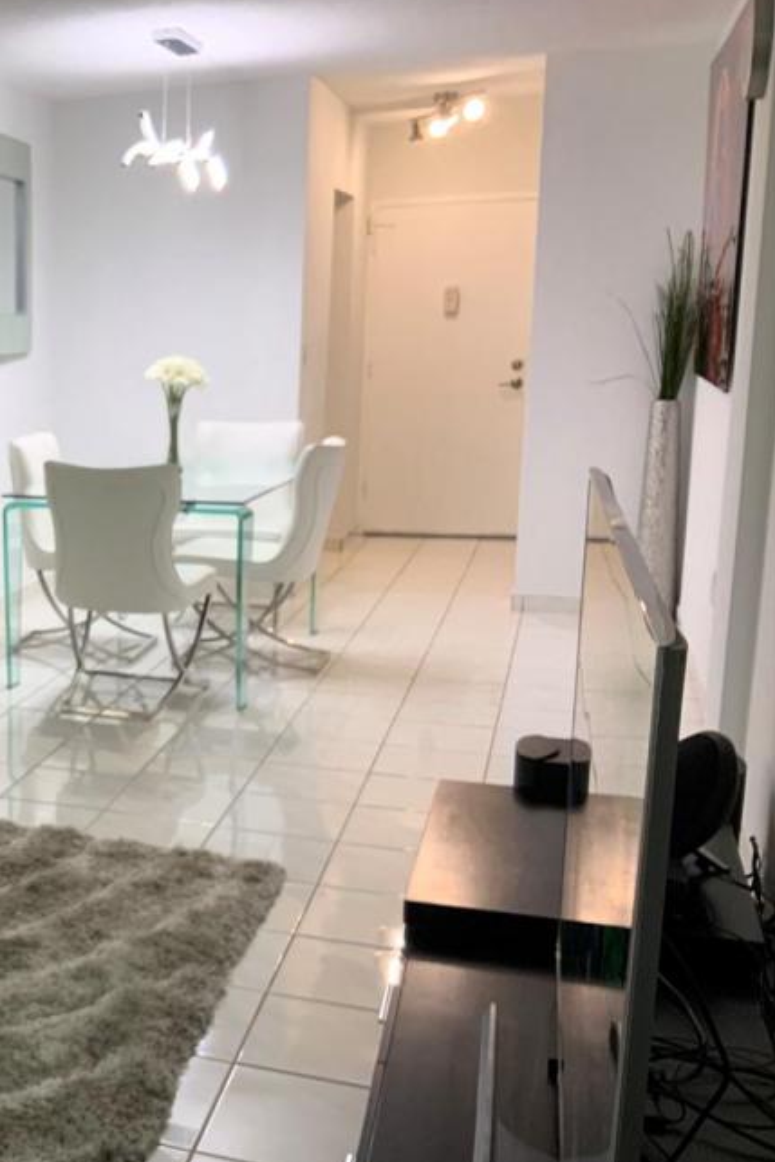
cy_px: 625
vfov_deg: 43.6
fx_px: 1452
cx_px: -89
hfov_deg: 27.2
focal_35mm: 45
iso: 160
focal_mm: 3
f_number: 1.8
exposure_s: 1/60
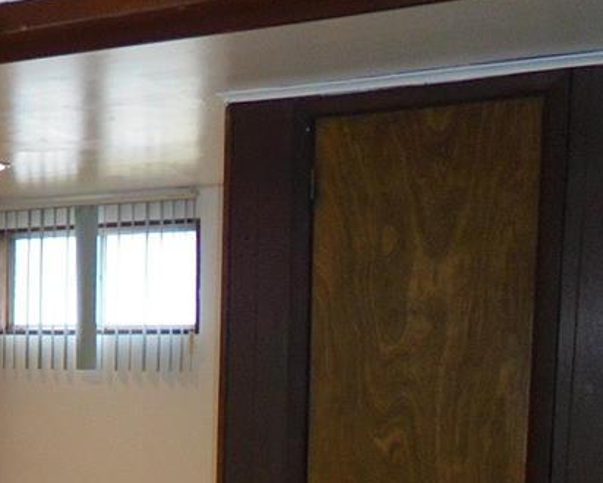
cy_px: 439
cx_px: -116
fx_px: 1125
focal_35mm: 63
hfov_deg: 26.7
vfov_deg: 23.6
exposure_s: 1/30
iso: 400
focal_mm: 4.6
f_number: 3.5
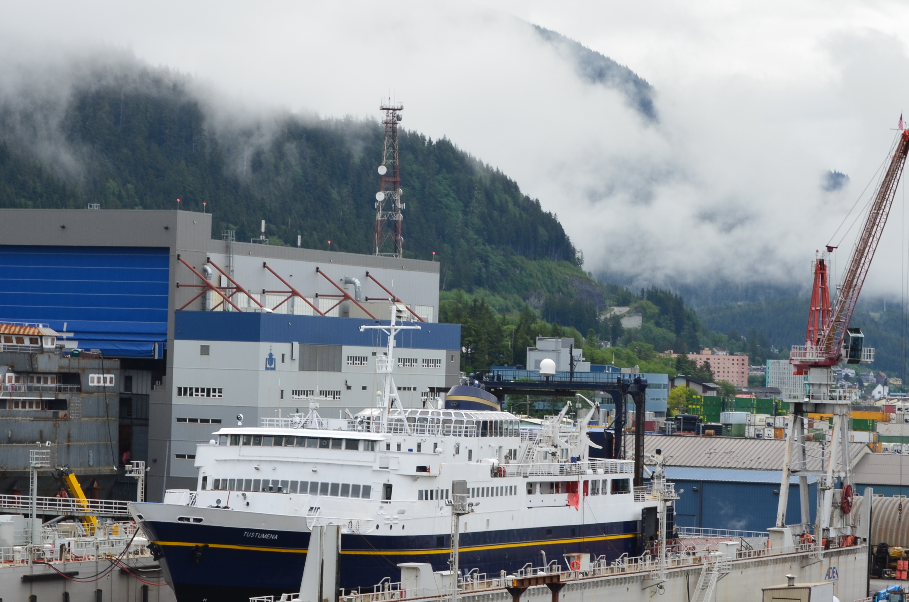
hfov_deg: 15.2
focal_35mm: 135
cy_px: 353
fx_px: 3397
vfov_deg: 10.1
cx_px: 385
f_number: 11
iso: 200
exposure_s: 1/125
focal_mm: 55
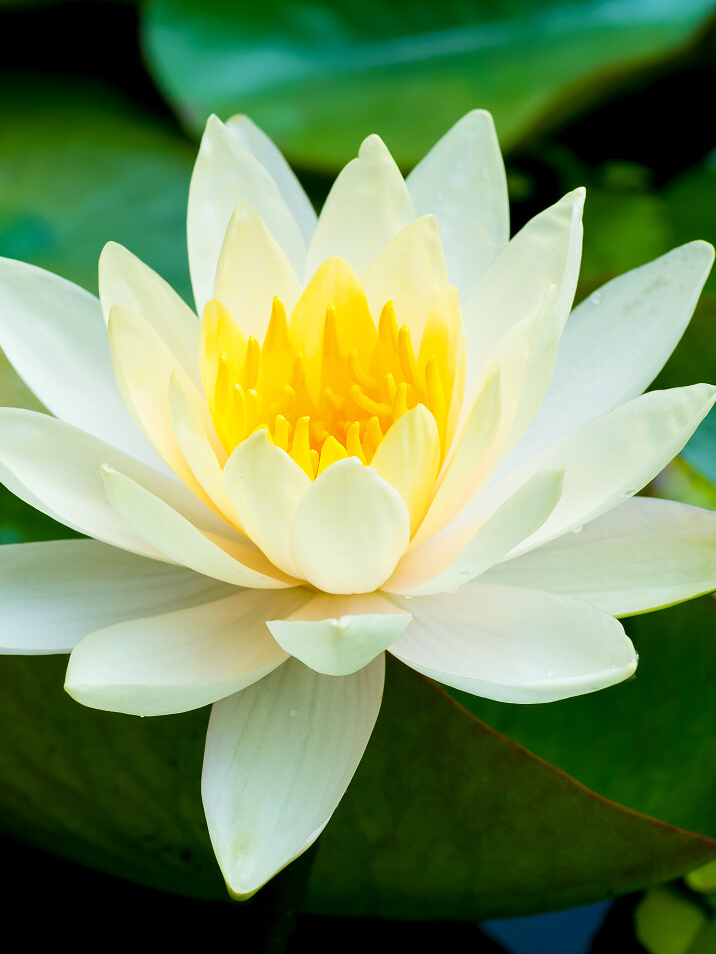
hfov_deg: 9.2
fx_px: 4438
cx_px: 264
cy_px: 479
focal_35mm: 161
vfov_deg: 12.3
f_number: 6.3
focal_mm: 60
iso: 200
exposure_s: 1/160
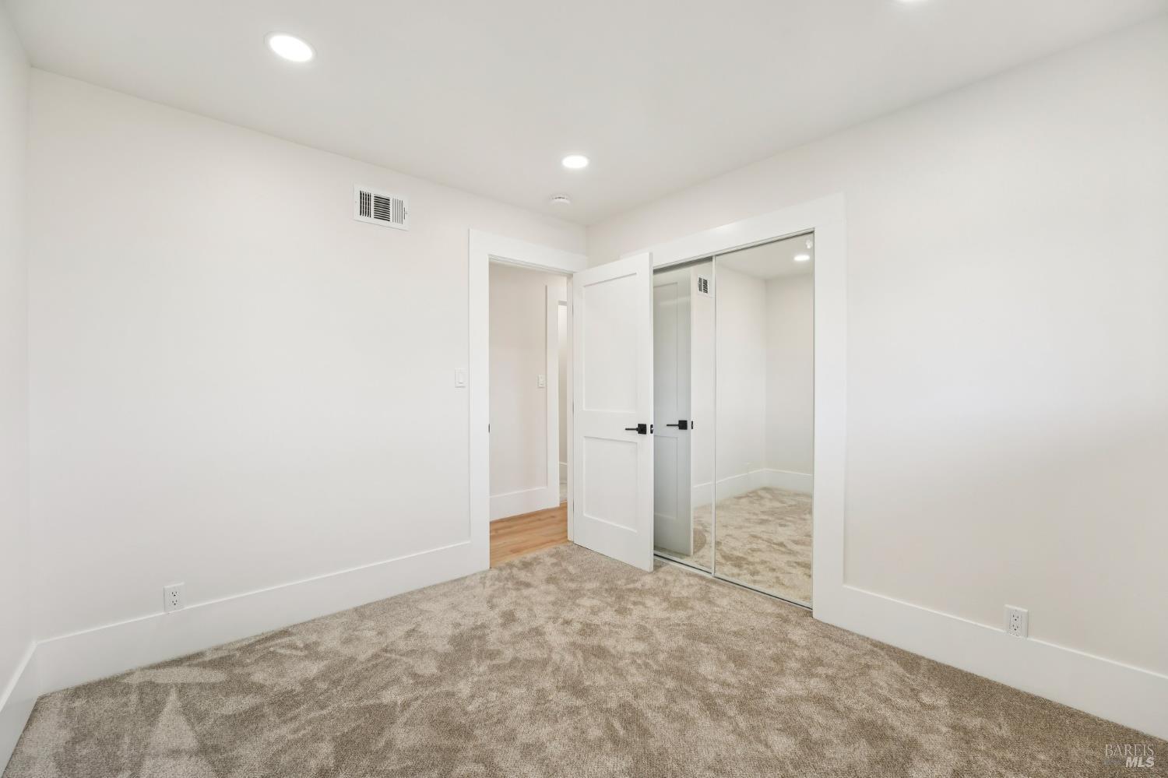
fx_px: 454
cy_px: 389
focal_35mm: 14
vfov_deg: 81.2
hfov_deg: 104.3
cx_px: 584
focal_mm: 14
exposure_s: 1/80
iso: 640
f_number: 8
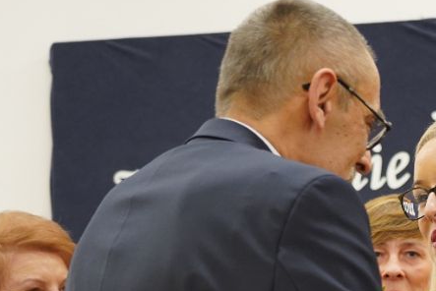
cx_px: 477
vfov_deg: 10.3
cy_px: 311
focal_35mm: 132
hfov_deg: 15.1
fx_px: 1600
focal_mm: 45
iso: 1600
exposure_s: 1/125
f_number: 4
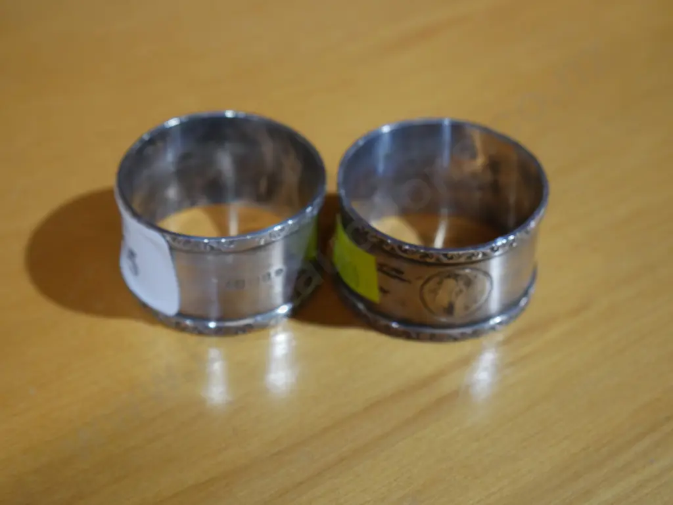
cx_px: 336
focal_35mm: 66
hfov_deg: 29.4
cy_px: 252
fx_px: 1284
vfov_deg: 22.3
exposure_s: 1/80
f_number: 5.4
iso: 1250
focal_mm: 33
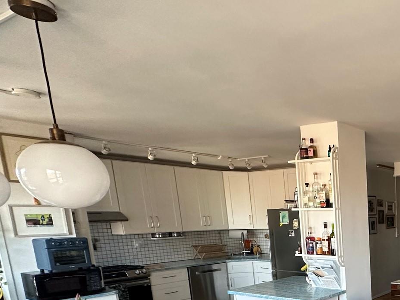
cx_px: 435
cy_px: 276
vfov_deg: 41.5
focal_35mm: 31
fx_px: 358
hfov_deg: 44.9
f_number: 2.2
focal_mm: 2.22
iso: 320
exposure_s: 1/79
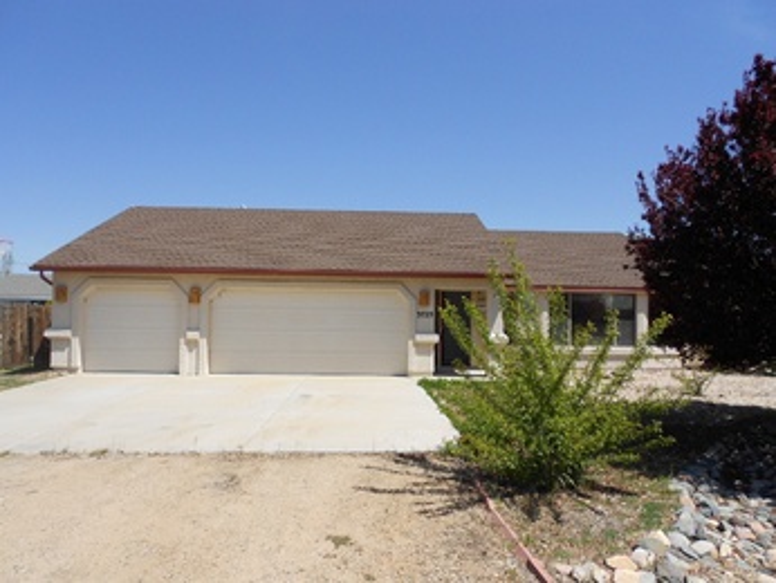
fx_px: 583
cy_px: 292
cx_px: 388
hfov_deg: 67.3
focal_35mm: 26
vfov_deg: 53.1
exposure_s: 1/1250
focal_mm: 4.6
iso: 80
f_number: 3.2
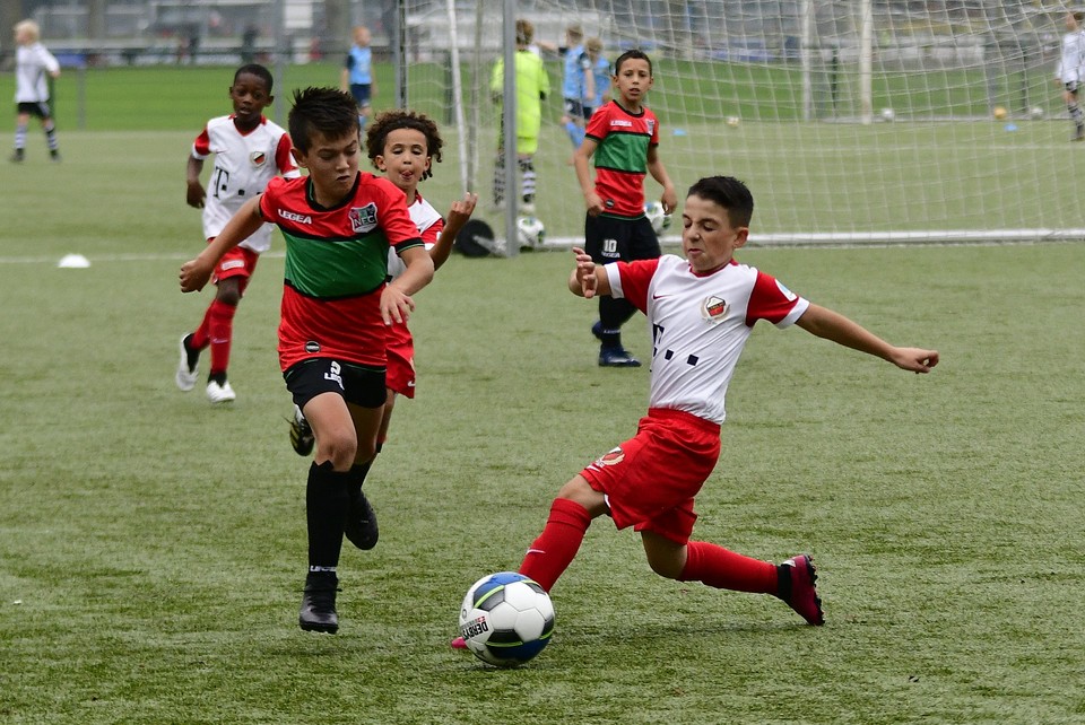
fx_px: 6033
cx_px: 542
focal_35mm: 200
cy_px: 362
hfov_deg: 10.3
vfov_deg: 6.9
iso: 900
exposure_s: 1/1250
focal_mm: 100
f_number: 2.8
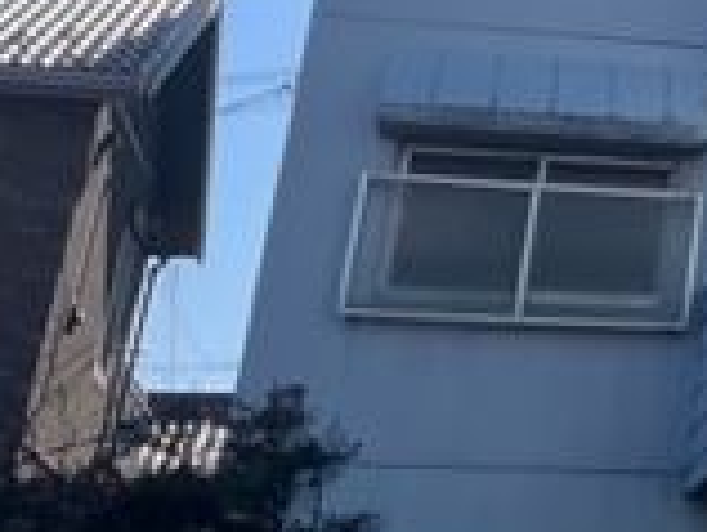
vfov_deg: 13.3
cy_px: -268
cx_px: 1347
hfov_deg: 15.5
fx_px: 2148
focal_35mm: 105
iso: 32
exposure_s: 1/4651
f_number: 1.6
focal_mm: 4.2
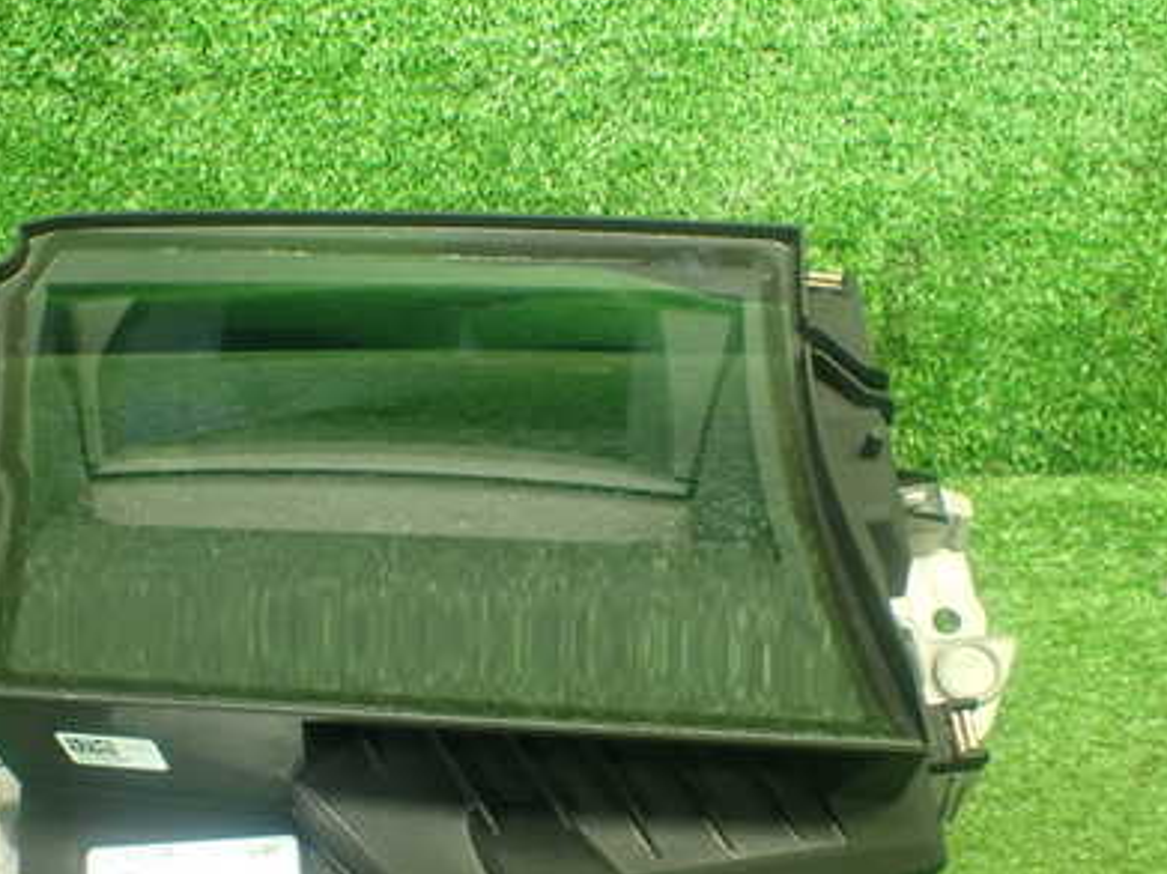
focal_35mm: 46
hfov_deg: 41.0
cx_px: 448
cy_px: 600
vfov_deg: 31.2
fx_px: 1550
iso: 800
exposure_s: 1/80
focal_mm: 5.4
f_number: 2.3
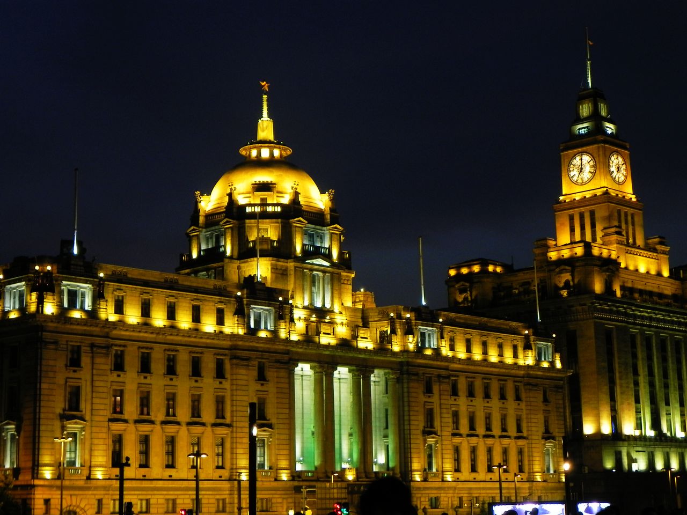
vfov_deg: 22.3
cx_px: 344
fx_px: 1310
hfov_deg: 29.4
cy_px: 258
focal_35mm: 66
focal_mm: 11.8
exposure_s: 1/30
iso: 211
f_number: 3.5
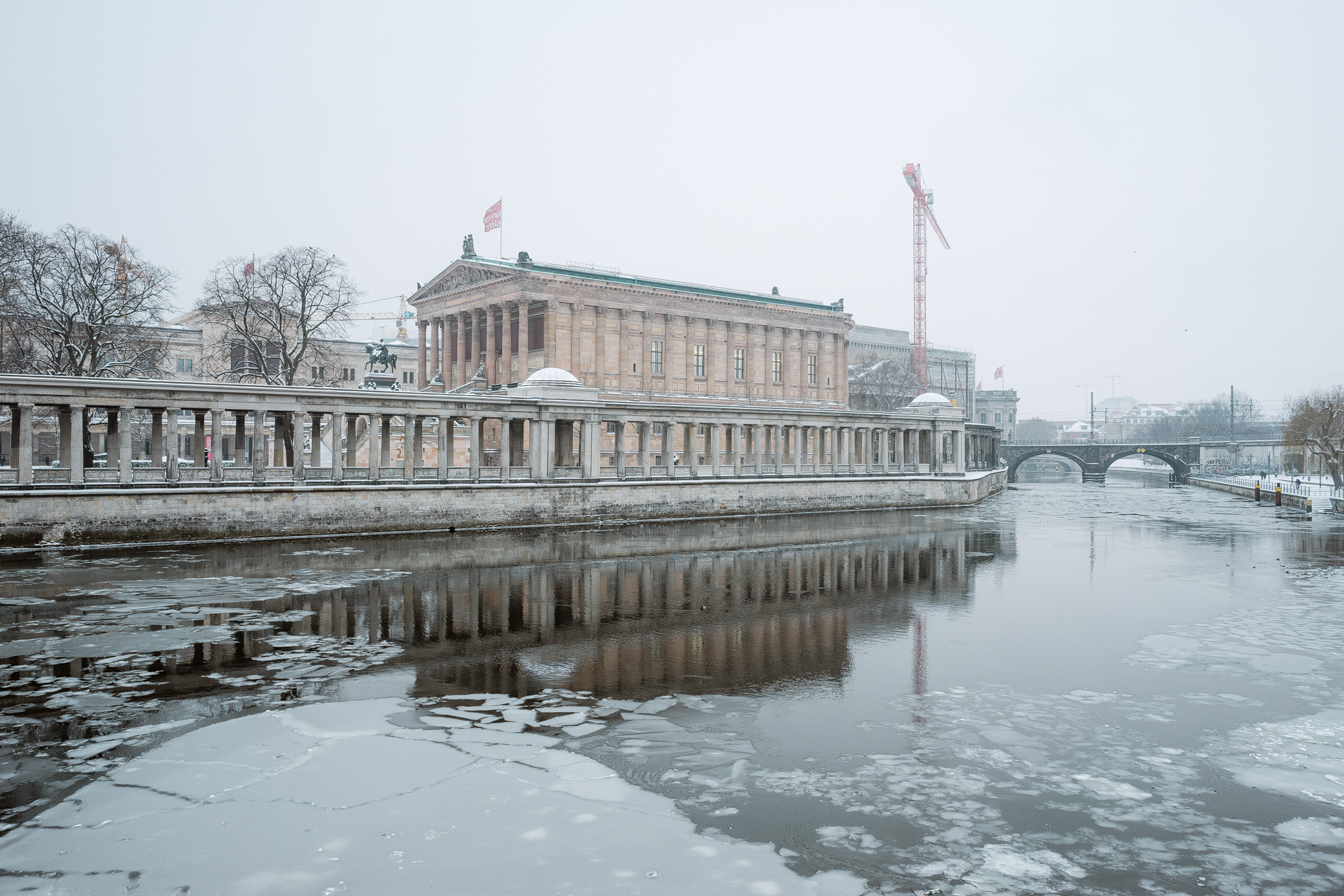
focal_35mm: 28
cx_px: 672
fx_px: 1045
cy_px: 448
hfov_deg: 65.5
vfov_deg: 46.4
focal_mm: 28
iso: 320
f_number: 5.6
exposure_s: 1/60
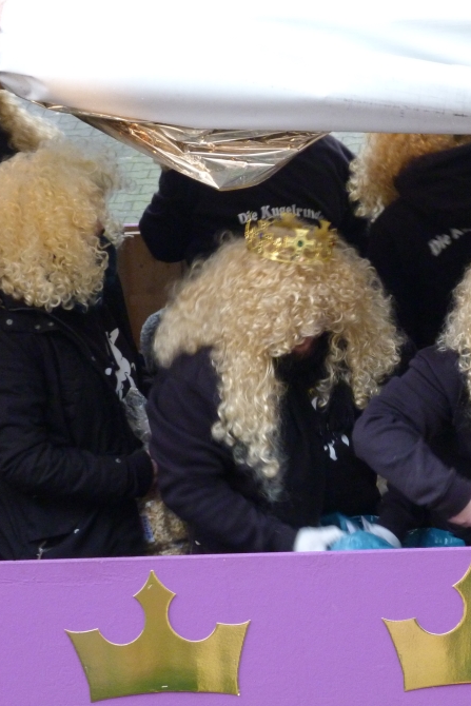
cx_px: 450
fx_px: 3864
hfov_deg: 7.0
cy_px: 352
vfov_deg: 10.4
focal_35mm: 197
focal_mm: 25.4
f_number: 3.6
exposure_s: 1/40
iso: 400
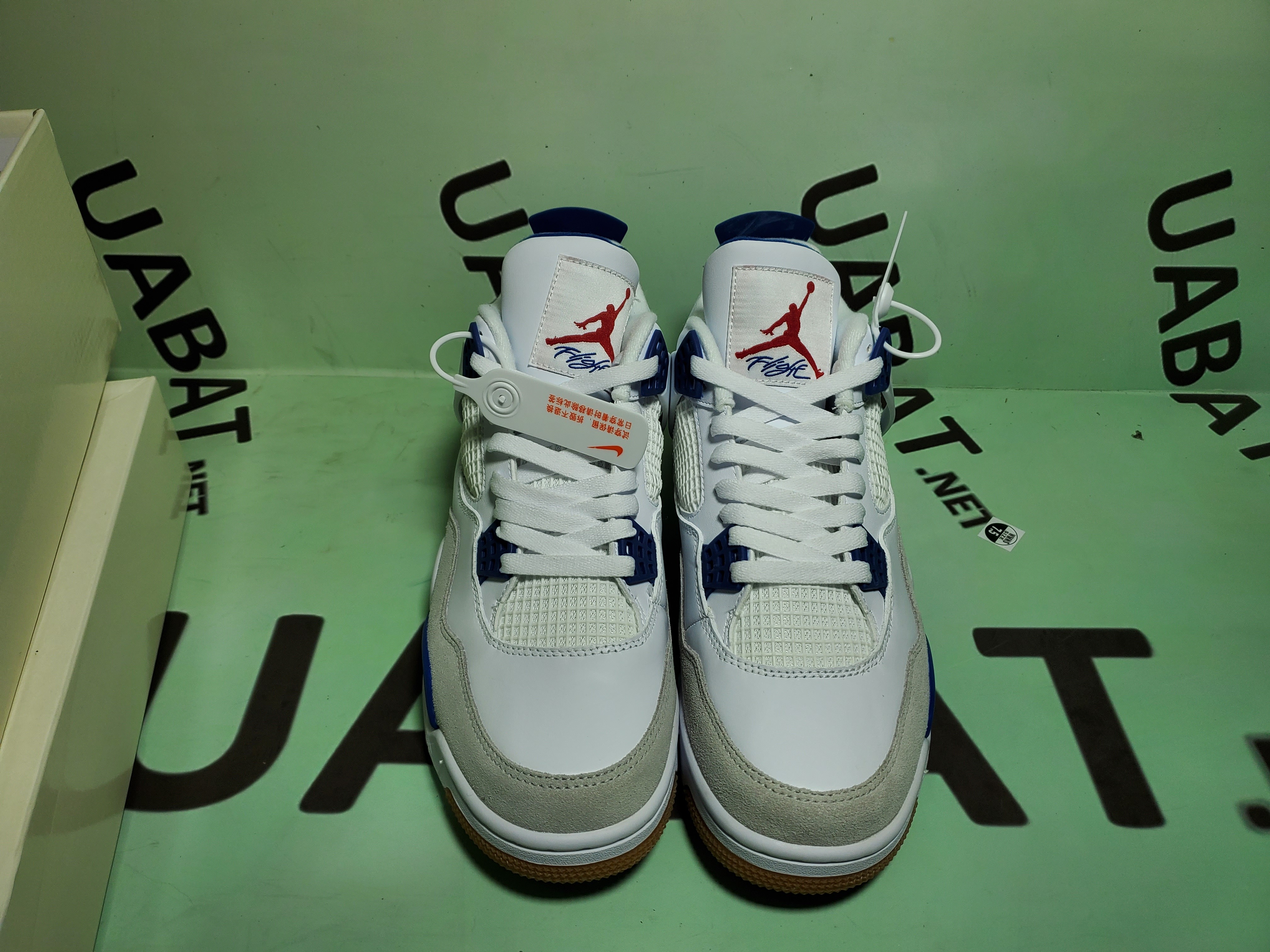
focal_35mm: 26
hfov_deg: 67.3
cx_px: 635
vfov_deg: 53.1
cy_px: 476
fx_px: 954
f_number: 1.5
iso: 50
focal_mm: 4.3
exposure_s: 1/1287
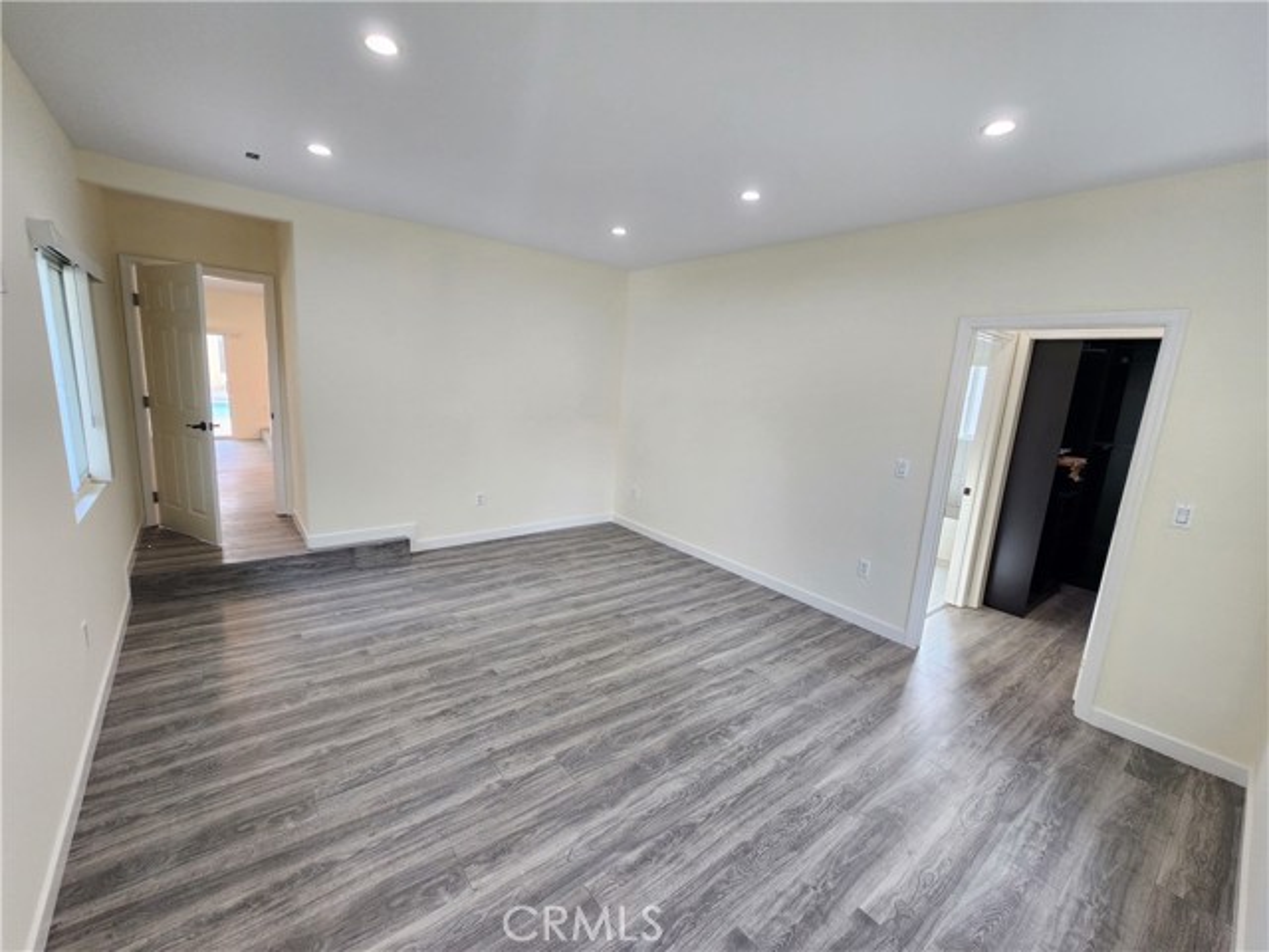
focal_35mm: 13
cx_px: 634
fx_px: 477
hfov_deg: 106.2
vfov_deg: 89.9
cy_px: 476
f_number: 2.2
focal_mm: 2.2
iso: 160
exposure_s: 1/60
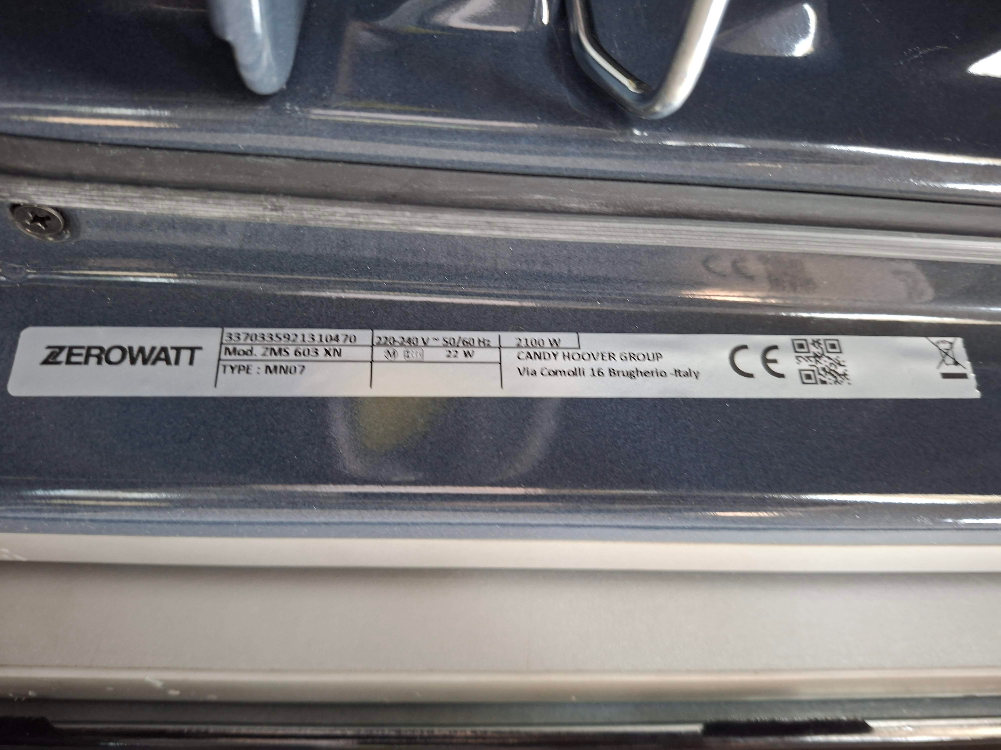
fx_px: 665
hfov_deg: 73.9
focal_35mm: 23
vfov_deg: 58.9
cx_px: 500
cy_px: 375
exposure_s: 1/33
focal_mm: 5.54
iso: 400
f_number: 1.8
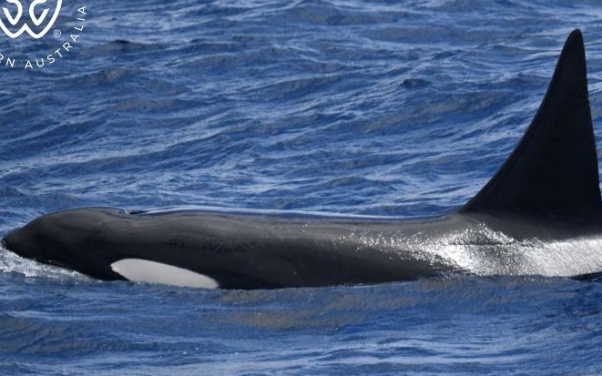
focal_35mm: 592
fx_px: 9712
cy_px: 183
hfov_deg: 3.6
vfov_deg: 2.2
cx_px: 326
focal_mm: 480
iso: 1100
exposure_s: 1/8000
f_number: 6.3
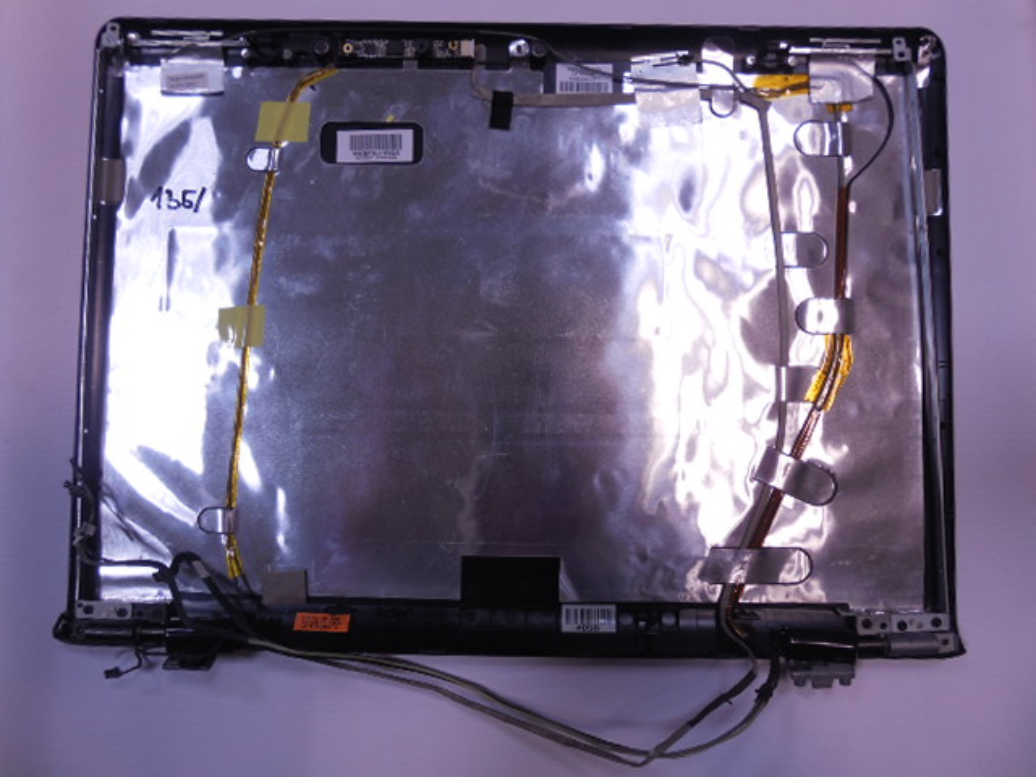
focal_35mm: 26
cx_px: 518
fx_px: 778
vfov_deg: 53.1
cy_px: 388
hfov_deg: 67.3
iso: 125
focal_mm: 4.6
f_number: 3.5
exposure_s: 1/40
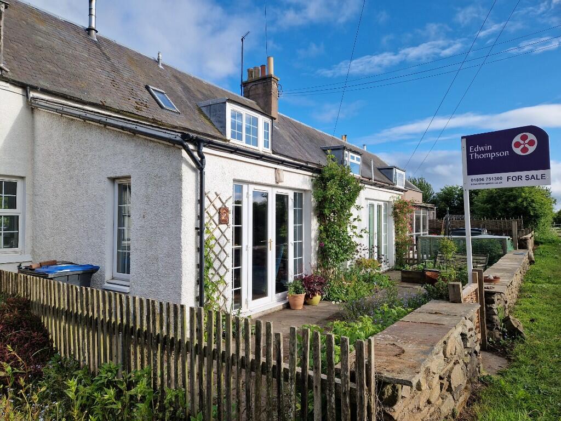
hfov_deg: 73.9
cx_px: 280
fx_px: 373
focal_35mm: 23
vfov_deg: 58.9
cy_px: 210
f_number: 1.8
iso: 50
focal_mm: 5.4
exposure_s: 1/1228
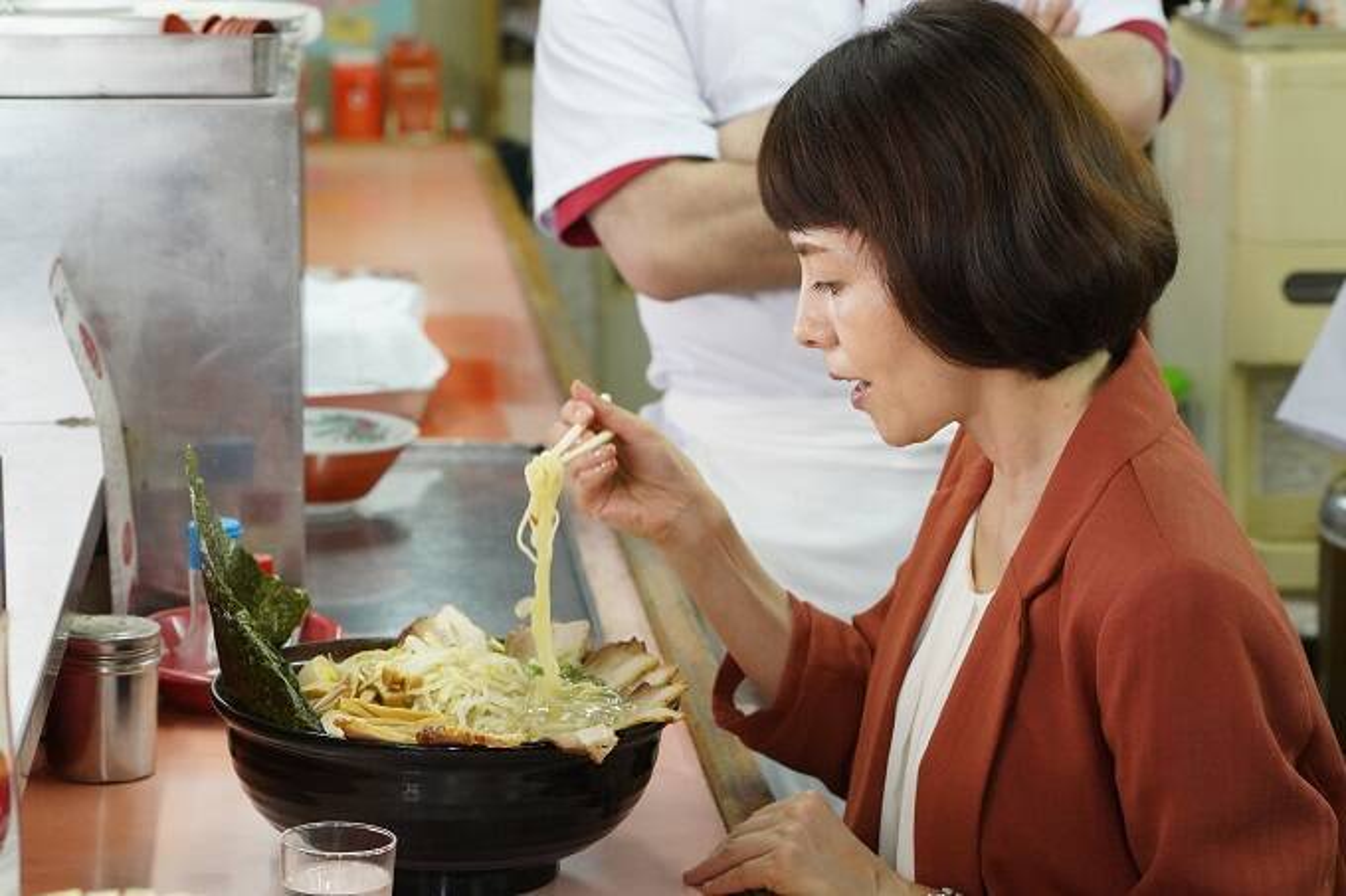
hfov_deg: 20.2
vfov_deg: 13.5
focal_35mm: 101
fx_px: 3775
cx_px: 673
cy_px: 448
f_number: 8
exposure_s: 1/125
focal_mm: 101
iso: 10000
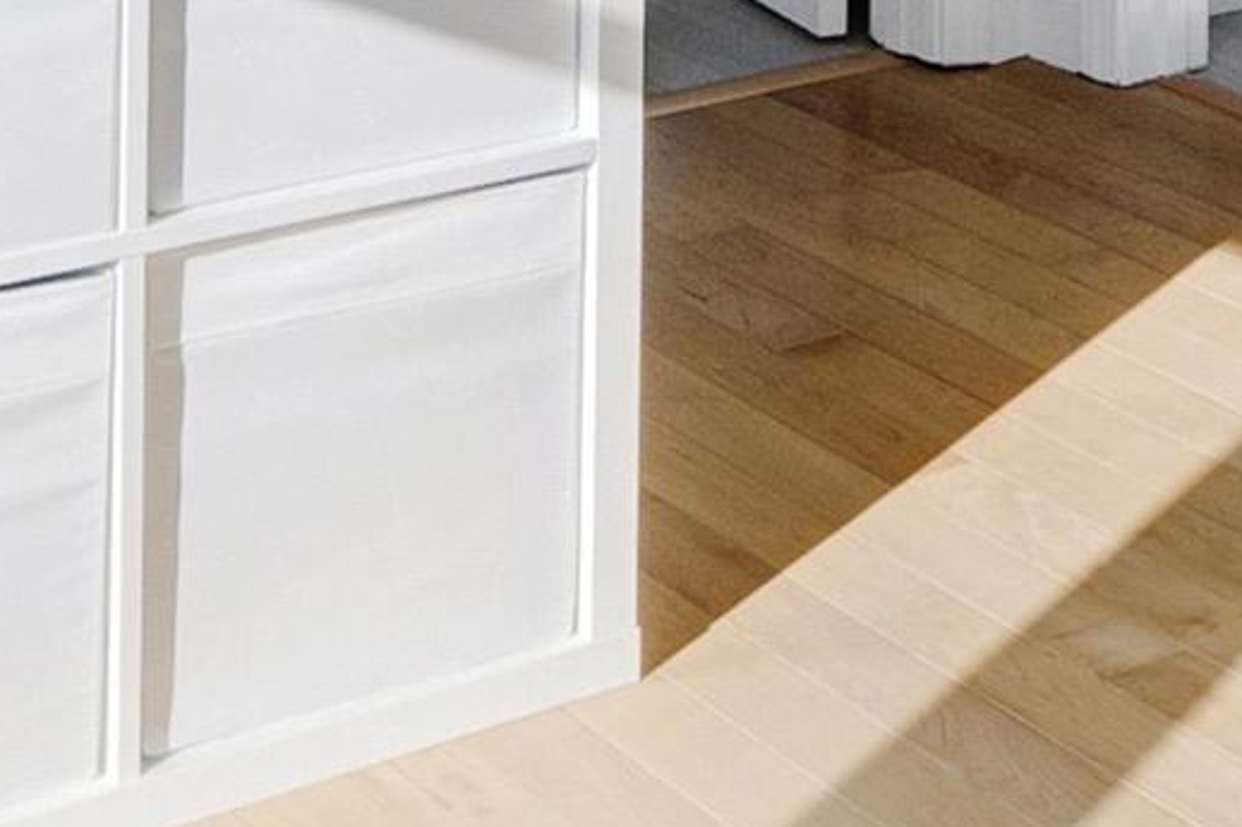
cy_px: -815
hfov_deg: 22.9
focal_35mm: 89
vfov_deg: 13.3
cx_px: 715
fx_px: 3069
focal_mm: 10
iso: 500
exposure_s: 1/400
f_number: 7.1
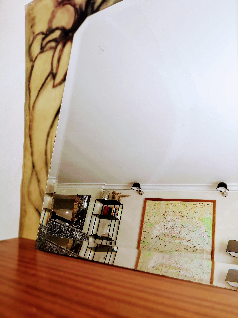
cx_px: 119
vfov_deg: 65.3
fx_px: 248
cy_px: 159
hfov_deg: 51.4
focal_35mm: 27
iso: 125
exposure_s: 1/50
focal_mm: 3.95
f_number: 4
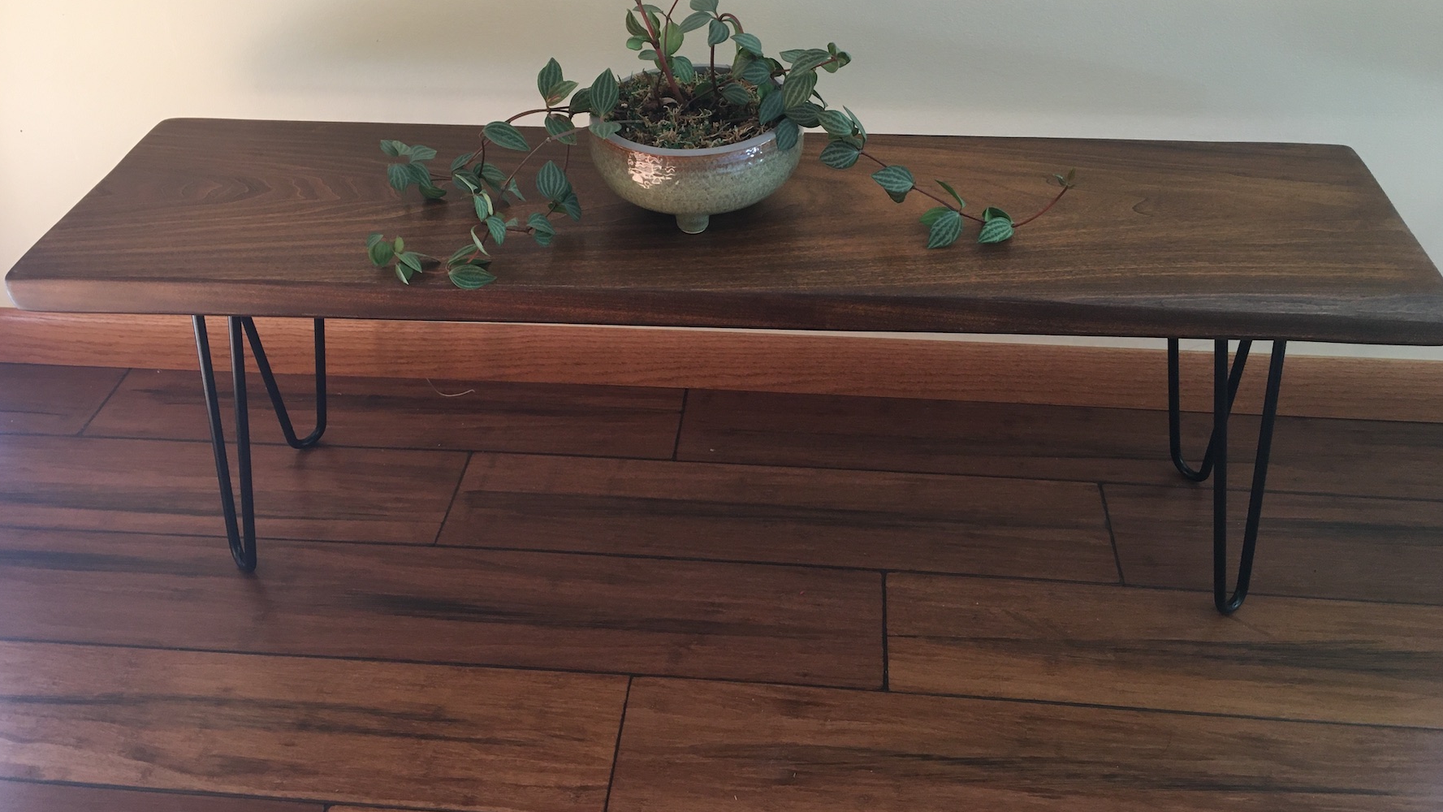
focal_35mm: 32
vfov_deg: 36.4
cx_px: 725
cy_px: 283
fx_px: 1225
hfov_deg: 61.0
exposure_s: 1/30
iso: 100
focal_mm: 4.15
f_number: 2.2
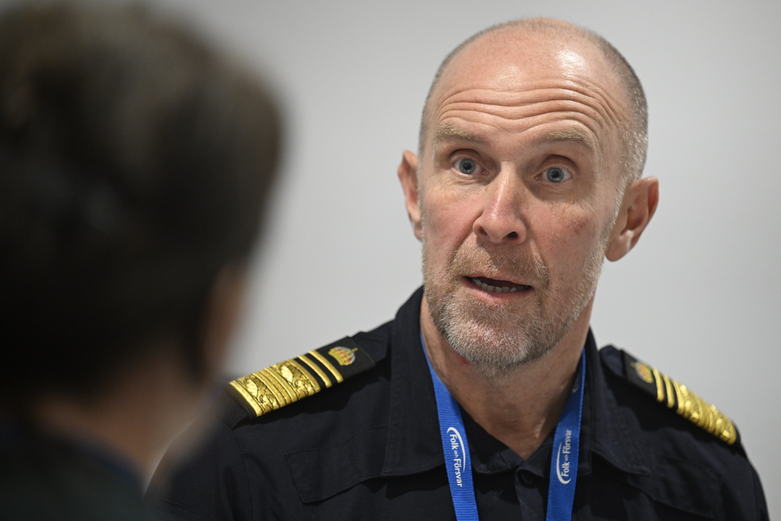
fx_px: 4338
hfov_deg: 10.3
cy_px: 260
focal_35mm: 200
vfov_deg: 6.9
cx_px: 390
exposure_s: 1/60
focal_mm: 200
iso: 2500
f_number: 2.8
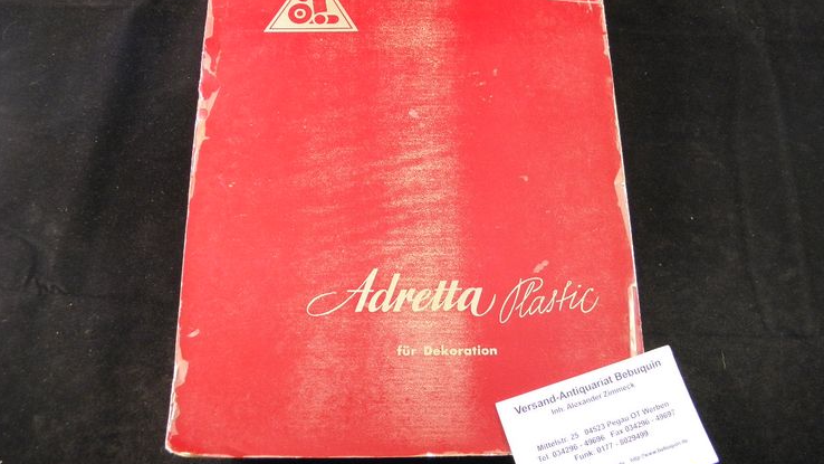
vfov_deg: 34.5
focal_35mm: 34
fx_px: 743
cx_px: 422
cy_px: 187
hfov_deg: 58.0
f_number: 3.6
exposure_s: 1/15
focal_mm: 5.5
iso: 200
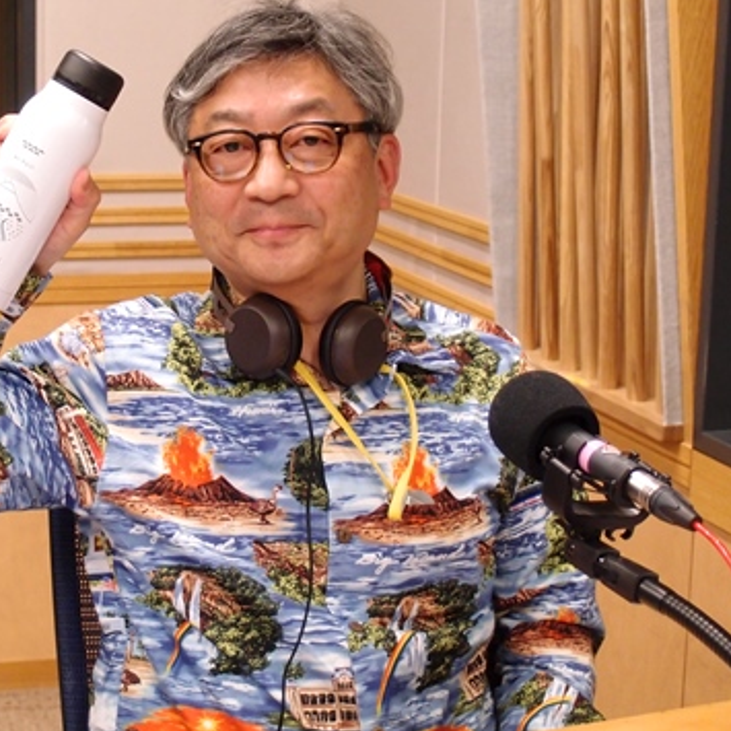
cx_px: 282
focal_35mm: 55
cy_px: 367
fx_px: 1314
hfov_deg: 31.0
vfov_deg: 31.1
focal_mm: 9.87
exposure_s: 1/50
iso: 200
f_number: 2
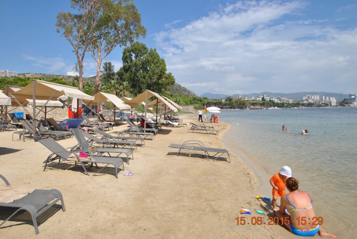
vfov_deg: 53.3
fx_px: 238
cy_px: 120
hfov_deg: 73.7
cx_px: 178
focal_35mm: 24
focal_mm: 16
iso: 100
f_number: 9
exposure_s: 1/320
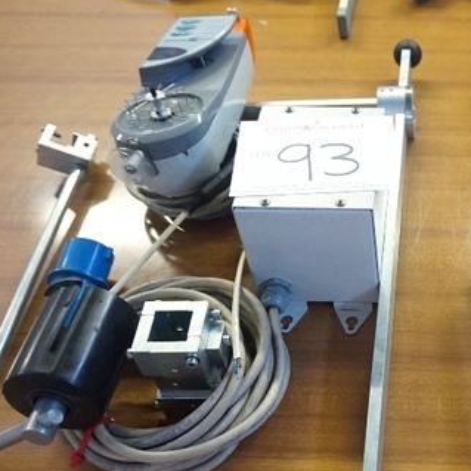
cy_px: 338
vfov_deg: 36.2
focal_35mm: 46
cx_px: 446
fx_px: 708
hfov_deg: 34.2
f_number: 3.5
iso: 3200
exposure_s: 1/100
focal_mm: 16
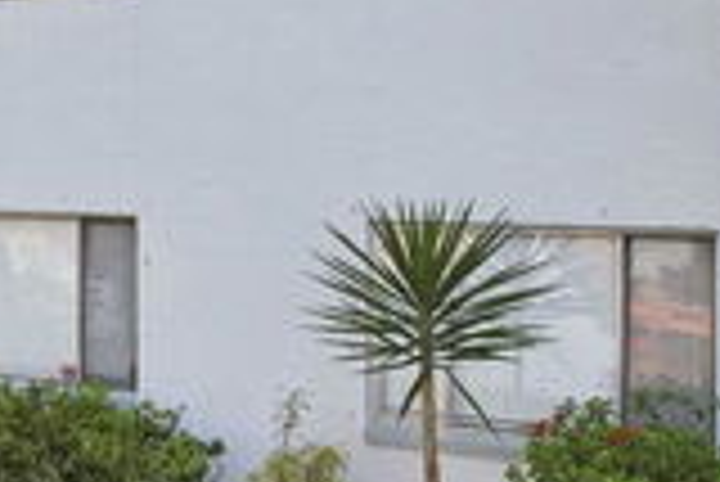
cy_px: 158
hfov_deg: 26.0
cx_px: -220
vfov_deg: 20.6
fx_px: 1321
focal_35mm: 66
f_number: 2.8
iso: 100
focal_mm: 8.4
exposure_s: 1/120
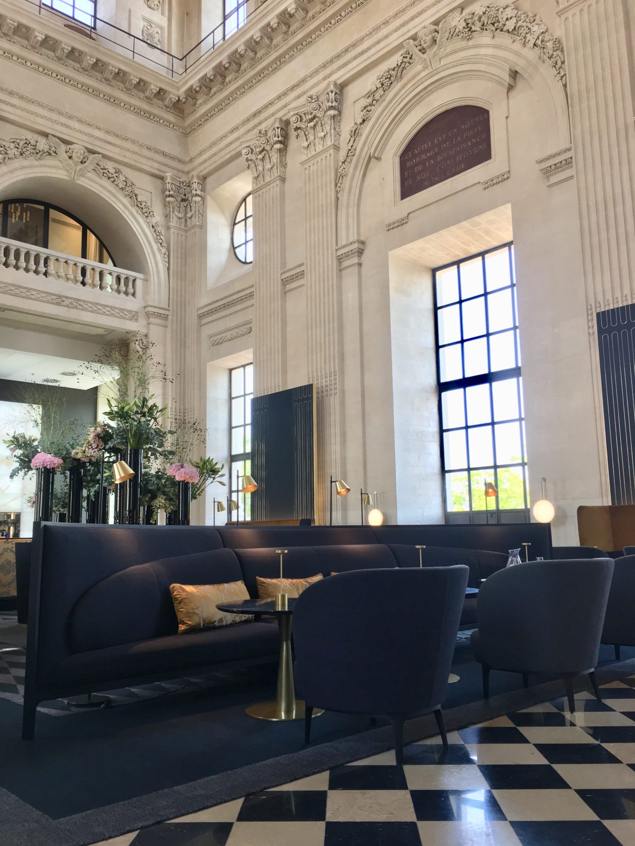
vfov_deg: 61.7
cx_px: 318
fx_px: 709
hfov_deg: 48.2
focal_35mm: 29
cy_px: 423
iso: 40
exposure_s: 1/100
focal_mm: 4.15
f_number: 2.2
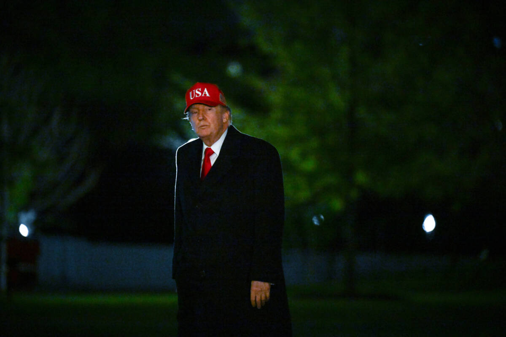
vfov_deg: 6.9
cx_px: 253
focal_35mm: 200
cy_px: 168
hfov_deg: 10.3
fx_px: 2811
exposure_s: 1/250
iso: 10000
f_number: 2.8
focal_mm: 200
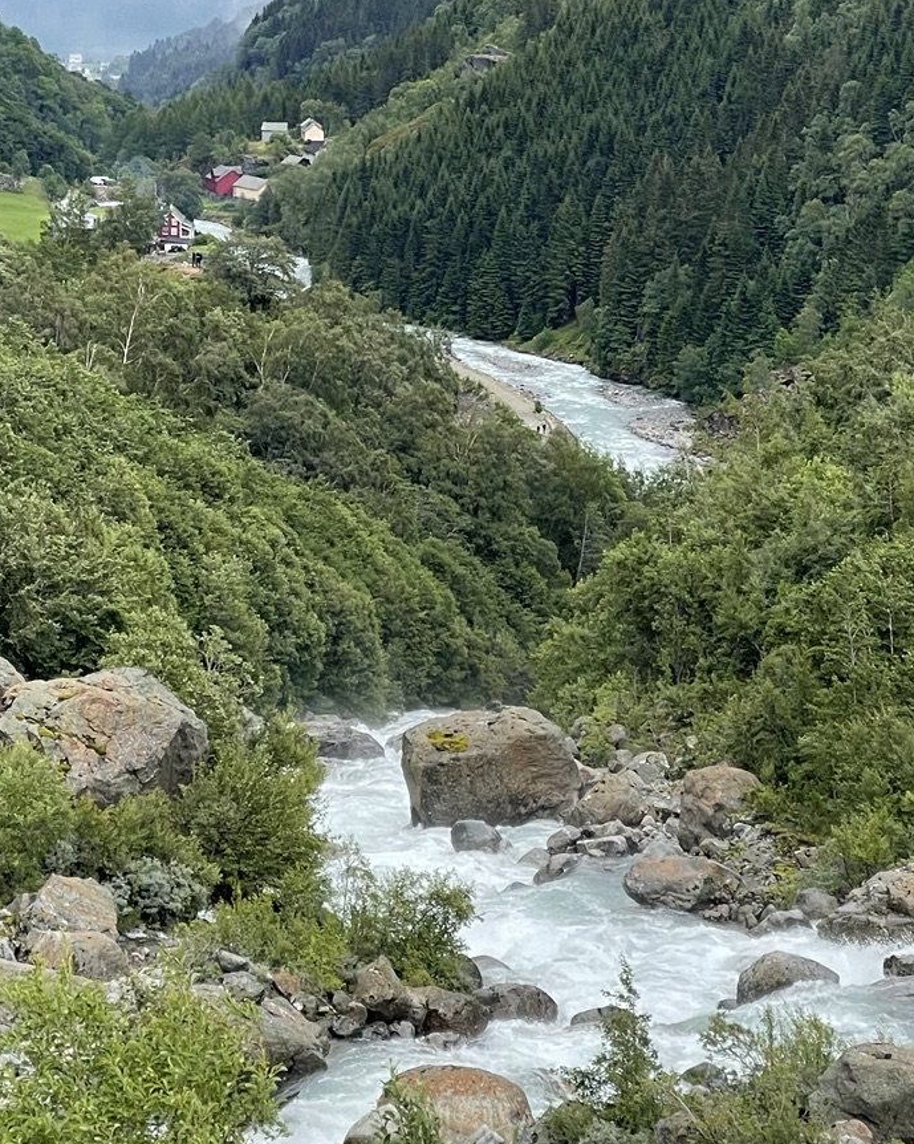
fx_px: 4906
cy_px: 165
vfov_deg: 13.2
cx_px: 341
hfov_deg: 10.6
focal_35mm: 145
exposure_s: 1/201
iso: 20
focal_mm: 7.5
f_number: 2.2
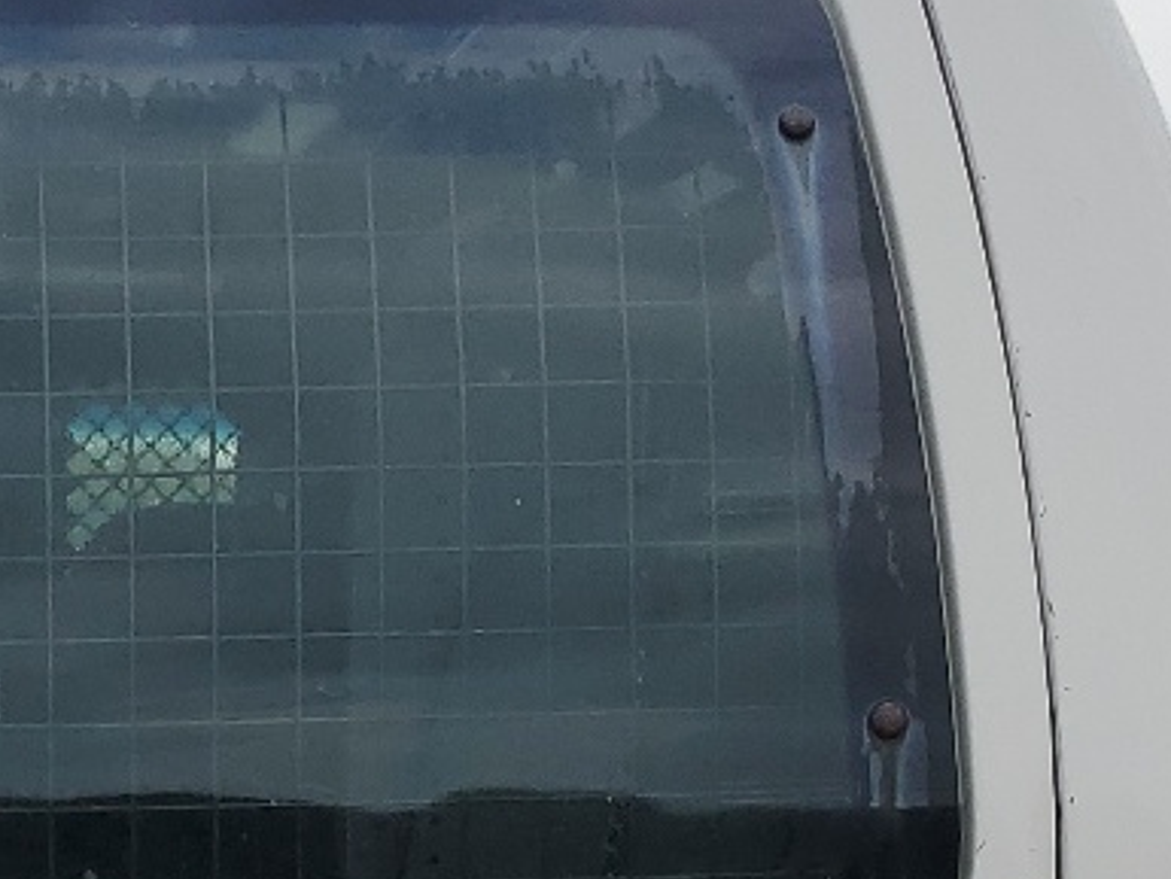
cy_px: 1284
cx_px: -271
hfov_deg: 17.3
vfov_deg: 13.0
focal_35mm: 108
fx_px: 3655
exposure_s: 1/2500
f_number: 1.5
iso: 50
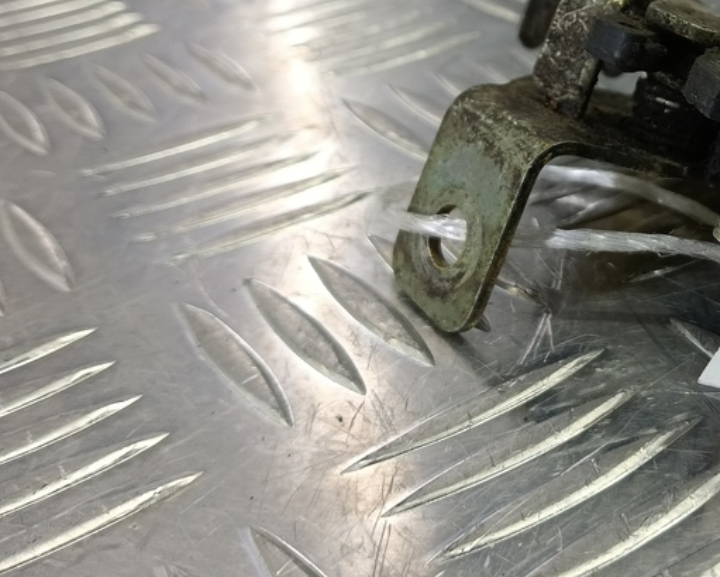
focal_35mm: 45
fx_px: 959
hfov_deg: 37.0
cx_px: 717
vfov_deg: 32.4
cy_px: 107
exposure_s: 1/50
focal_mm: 4.11
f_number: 1.6
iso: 125
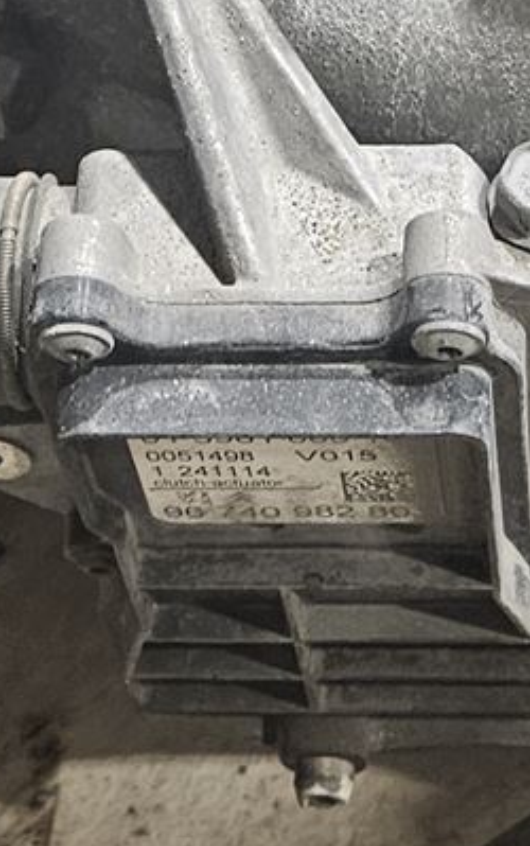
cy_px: -184
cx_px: 346
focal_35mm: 125
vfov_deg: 16.0
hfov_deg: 10.5
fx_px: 2884
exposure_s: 1/100
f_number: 1.8
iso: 400
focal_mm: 5.4
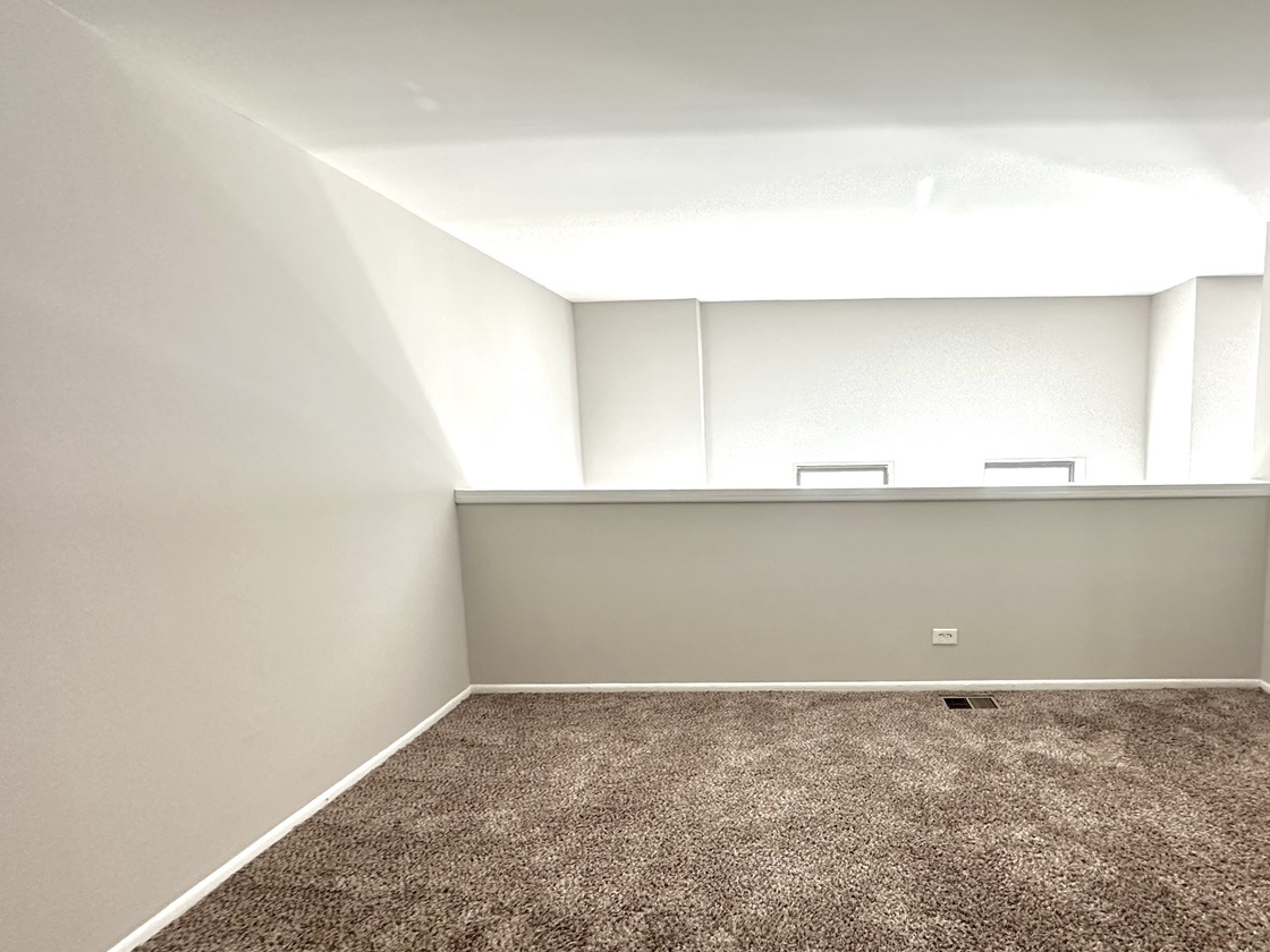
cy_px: 511
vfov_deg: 71.5
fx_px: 660
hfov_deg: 85.8
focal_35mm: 18
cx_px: 803
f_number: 2.2
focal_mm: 2.22
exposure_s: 1/60
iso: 500
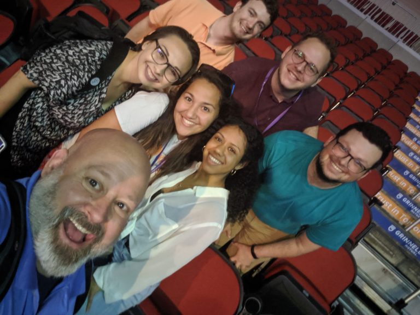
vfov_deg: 49.7
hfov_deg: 63.4
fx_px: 340
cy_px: 158
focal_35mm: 28
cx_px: 210
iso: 1556
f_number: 1.8
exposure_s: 1/20
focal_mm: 2.97
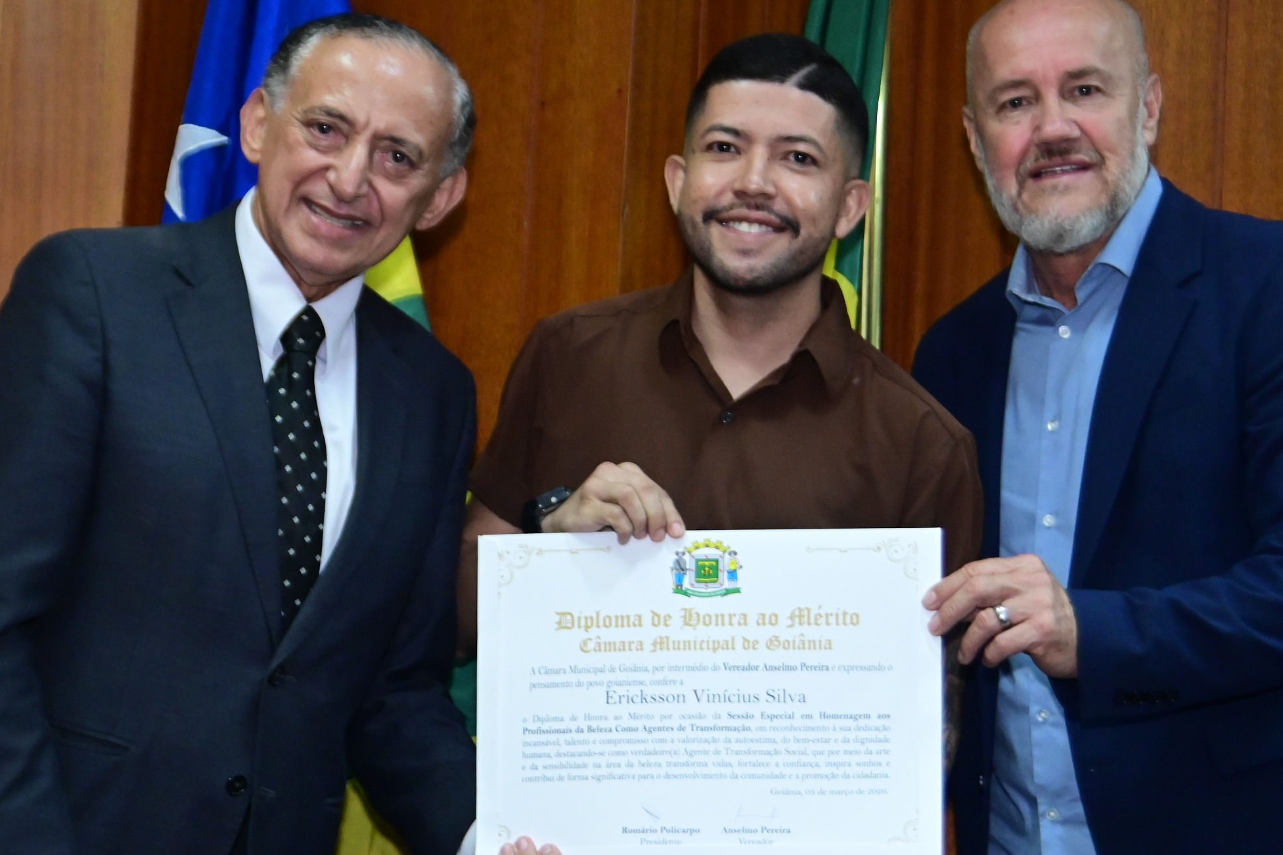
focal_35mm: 96
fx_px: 3421
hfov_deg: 21.2
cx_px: 665
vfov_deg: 14.2
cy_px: 503
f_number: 5.6
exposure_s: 1/250
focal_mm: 62
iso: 5000
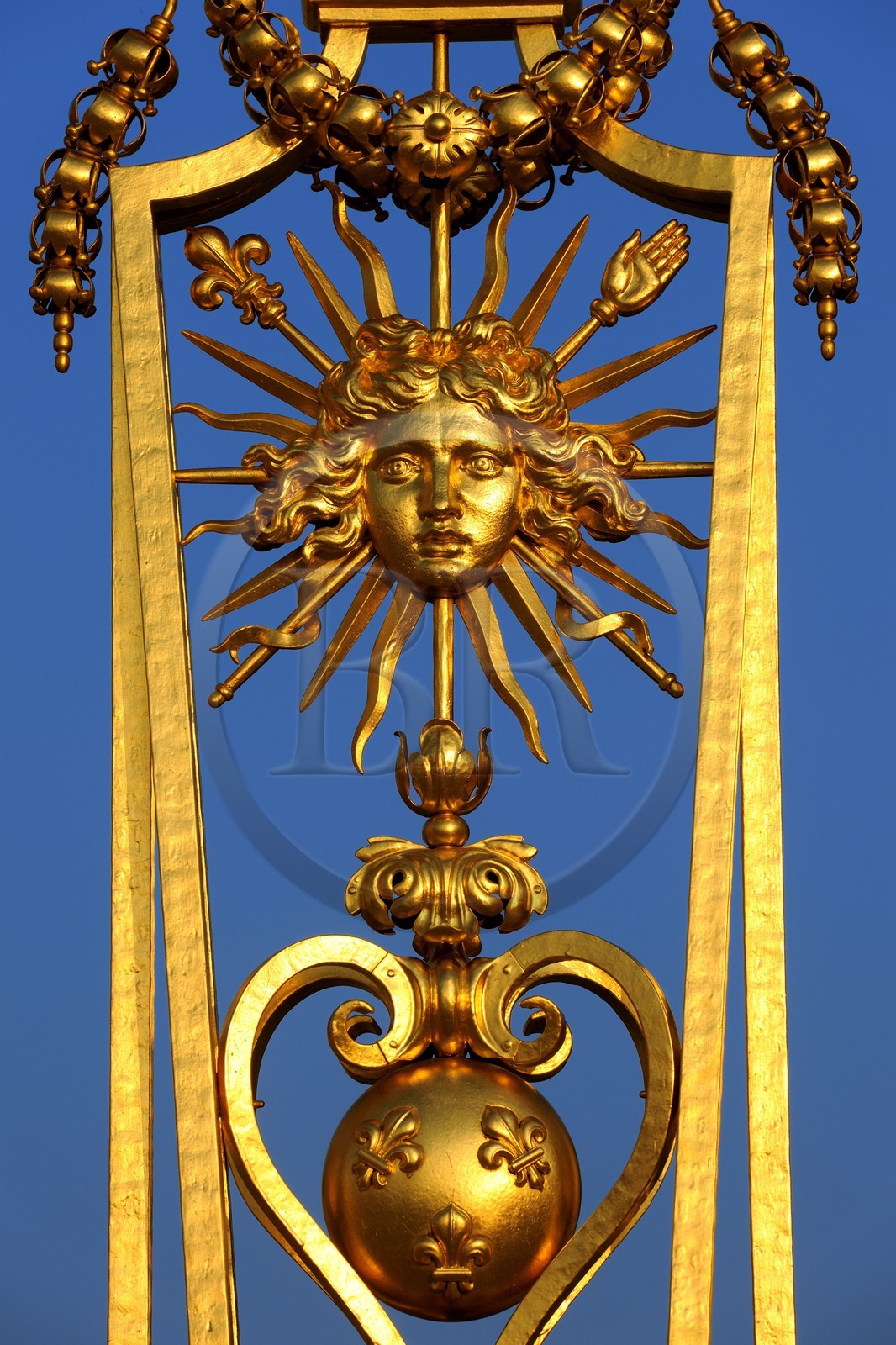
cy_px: 672
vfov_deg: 10.3
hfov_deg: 6.9
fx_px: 7469
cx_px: 448
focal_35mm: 200
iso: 100
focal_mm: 200
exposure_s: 1/320
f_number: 7.1
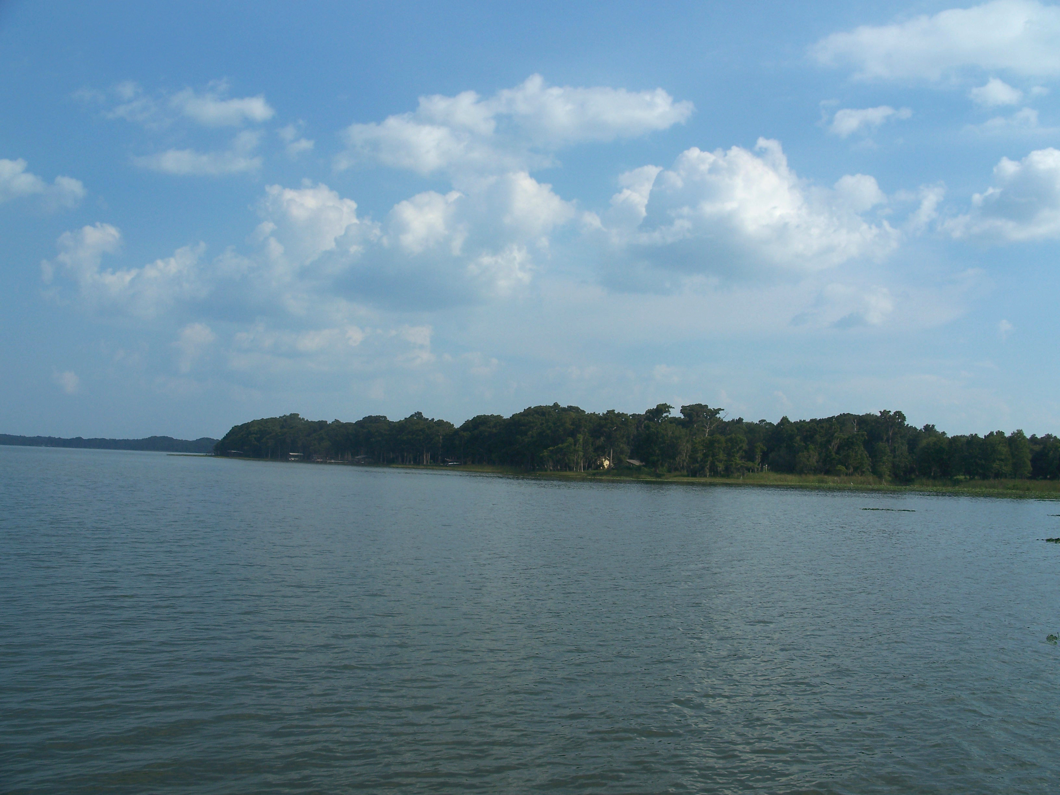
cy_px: 398
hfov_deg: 50.1
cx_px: 530
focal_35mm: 37
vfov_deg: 38.7
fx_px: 1133
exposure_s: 1/500
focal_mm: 7.8
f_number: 5.6
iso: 64
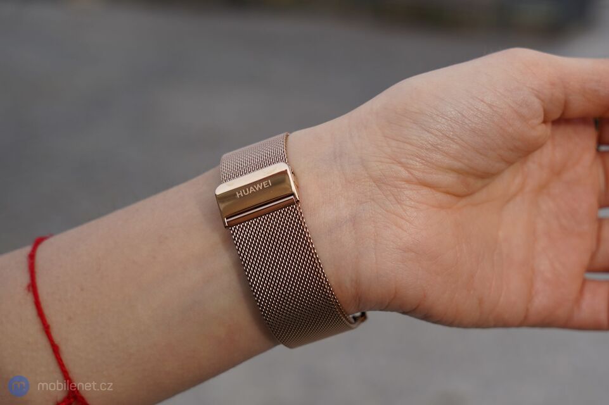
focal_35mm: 37
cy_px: 202
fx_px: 626
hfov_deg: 51.9
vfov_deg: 35.9
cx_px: 304
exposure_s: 1/250
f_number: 4.5
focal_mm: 37
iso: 100
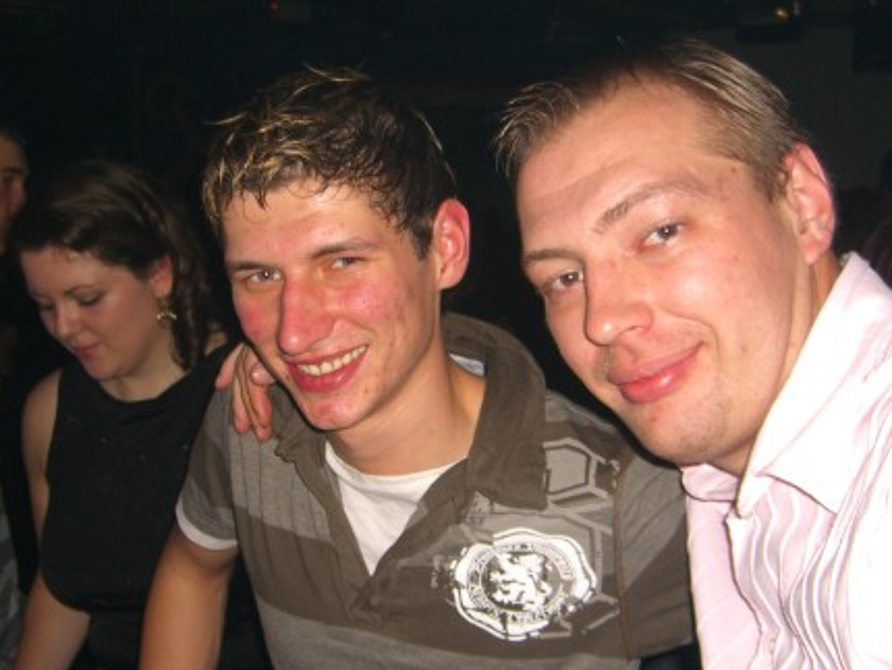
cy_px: 400
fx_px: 1366
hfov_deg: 36.1
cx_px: 405
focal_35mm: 53
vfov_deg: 27.5
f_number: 2.8
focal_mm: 7.9
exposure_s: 1/60
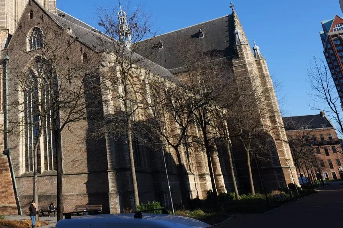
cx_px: 48
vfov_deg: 33.3
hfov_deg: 46.7
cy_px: 25
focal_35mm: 38
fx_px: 362
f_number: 5.6
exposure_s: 1/320
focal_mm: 20
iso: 100
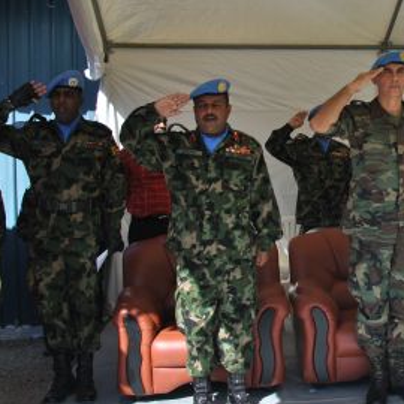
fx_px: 673
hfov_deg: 31.6
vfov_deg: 33.3
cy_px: 155
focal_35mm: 51
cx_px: 376
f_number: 7.1
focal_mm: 18
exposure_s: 1/200
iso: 100
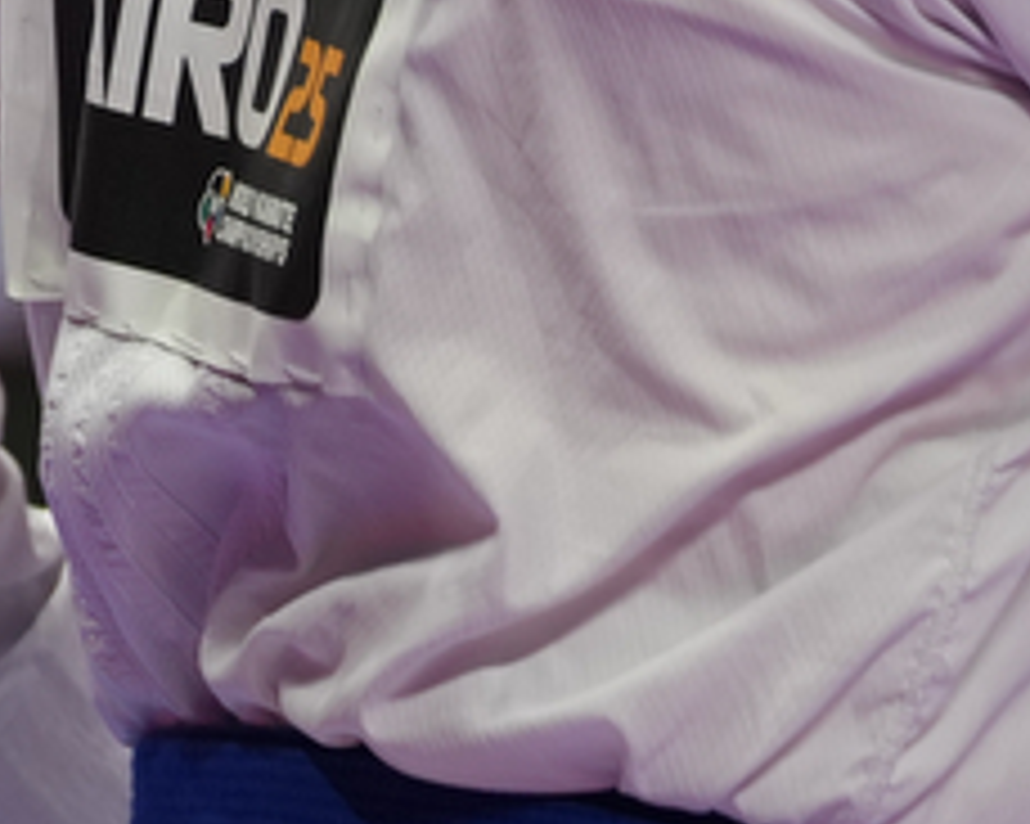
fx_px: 39917
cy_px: 284
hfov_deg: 1.5
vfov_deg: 1.2
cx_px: 517
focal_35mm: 1310
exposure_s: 1/1000
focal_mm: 200
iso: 500
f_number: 2.8
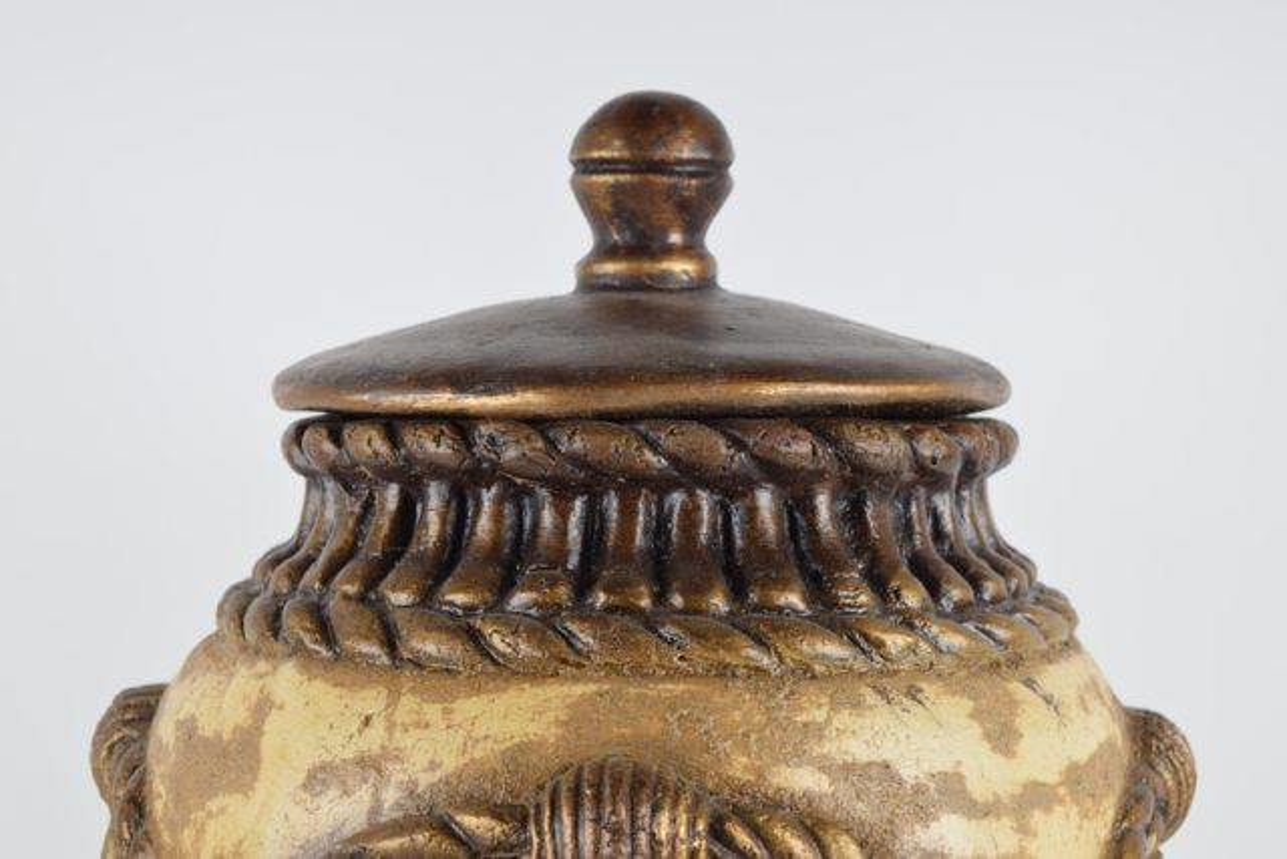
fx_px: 2950
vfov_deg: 16.6
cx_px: 644
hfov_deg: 24.6
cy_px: 430
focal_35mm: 82
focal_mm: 55
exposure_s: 1/125
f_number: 7.1
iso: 400
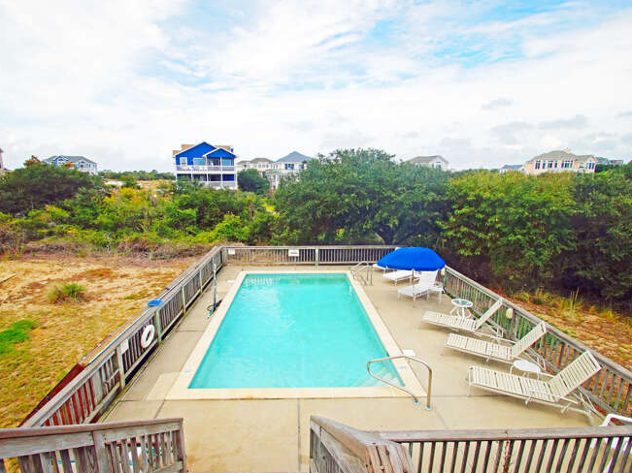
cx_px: 304
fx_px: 310
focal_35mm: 17
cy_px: 238
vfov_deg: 74.7
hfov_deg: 91.0
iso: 400
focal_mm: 10
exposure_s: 1/800
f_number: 8
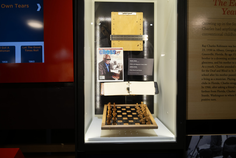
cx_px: 118
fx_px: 151
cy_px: 79
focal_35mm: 23
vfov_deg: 55.1
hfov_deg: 76.1
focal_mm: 15
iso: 200
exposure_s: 1/4
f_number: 9
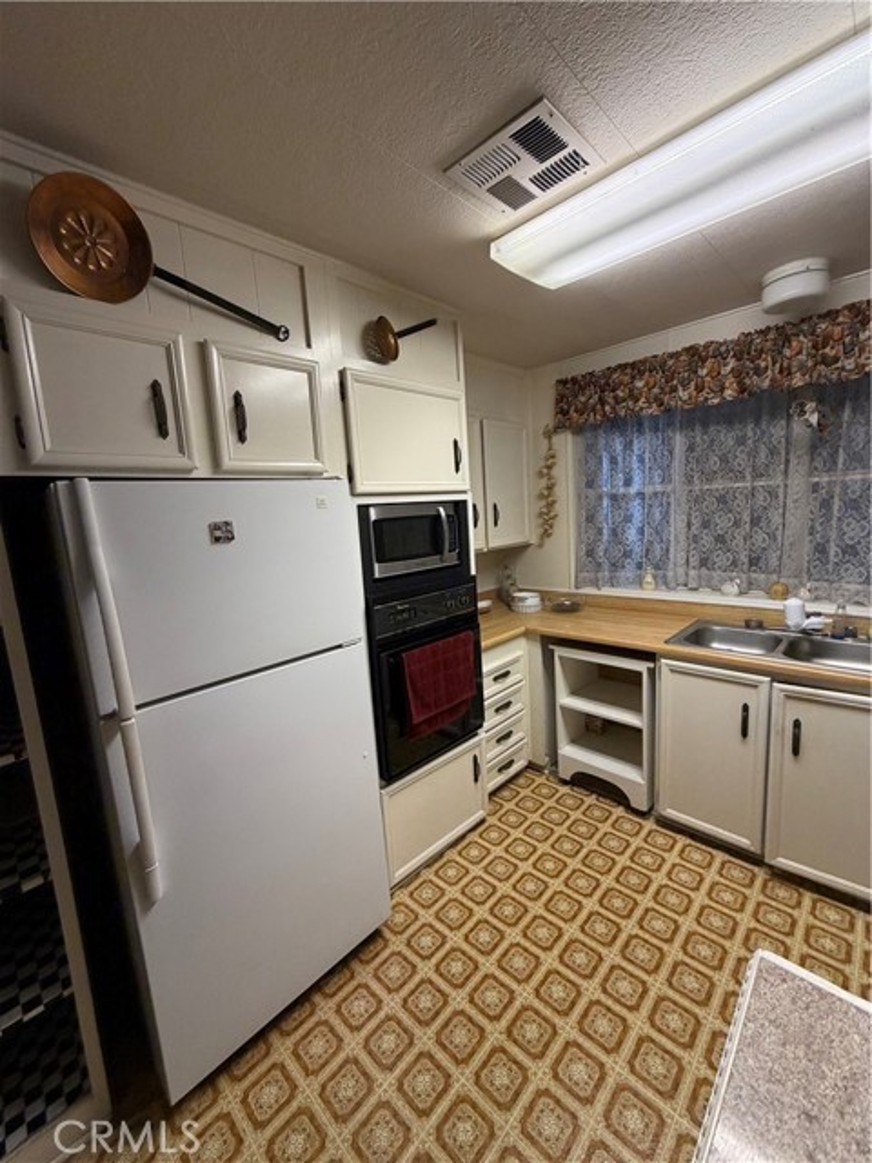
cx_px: 436
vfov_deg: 102.1
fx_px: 470
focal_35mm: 14
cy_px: 582
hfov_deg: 85.7
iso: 250
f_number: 2.2
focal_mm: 2.22
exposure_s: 1/60
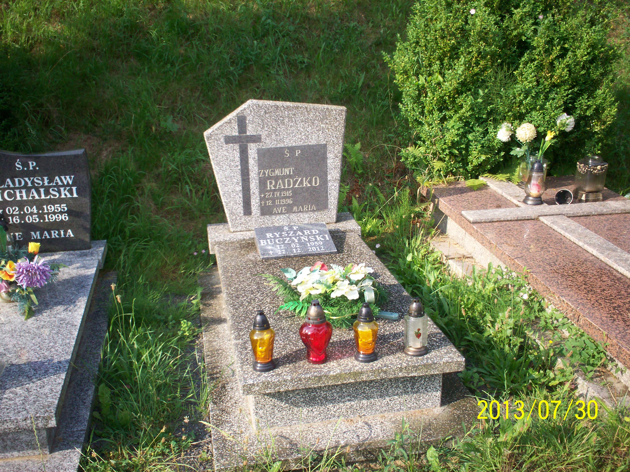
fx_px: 655
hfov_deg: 51.4
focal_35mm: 36
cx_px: 315
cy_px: 236
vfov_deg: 39.7
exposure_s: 1/222
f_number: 4.5
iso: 100
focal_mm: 6
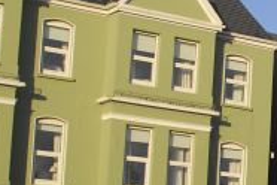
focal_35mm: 124
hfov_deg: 15.1
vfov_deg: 11.0
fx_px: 954
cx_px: 433
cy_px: 175
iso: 500
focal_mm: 24
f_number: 2.8
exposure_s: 1/8000
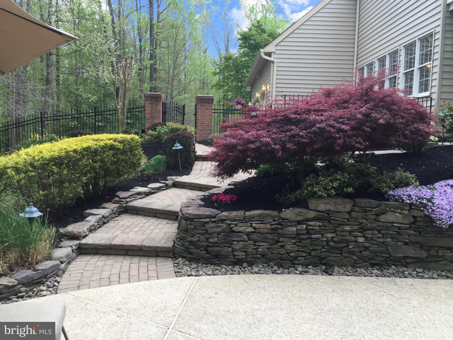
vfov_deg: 48.2
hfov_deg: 61.7
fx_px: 380
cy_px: 170
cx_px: 226
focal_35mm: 29
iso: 50
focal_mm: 4.15
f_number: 2.2
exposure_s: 1/120
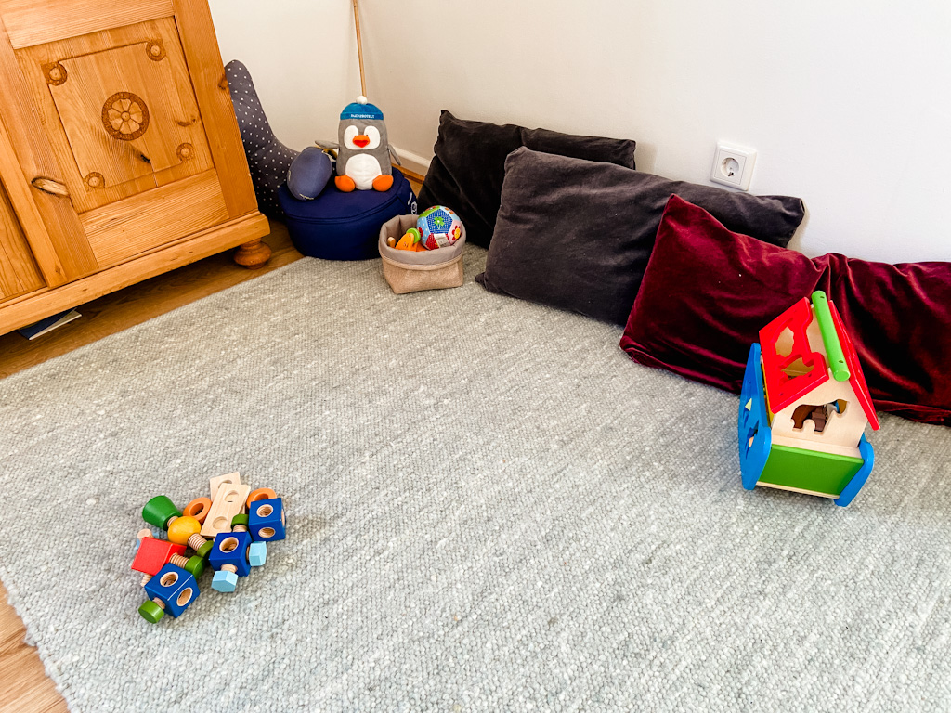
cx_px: 476
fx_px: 714
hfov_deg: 67.3
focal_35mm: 26
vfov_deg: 53.1
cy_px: 356
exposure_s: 1/90
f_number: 1.8
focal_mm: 4.25
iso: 125
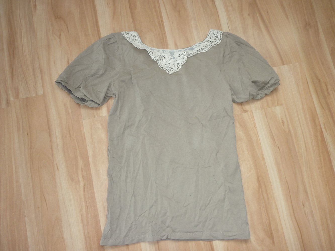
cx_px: 168
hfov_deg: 55.3
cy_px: 126
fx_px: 319
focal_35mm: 33
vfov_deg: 43.0
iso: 100
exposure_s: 1/30
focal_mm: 5.5
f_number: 2.8
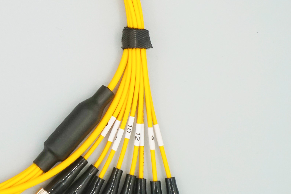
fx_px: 873
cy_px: 49
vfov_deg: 12.6
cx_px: -19
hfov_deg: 18.3
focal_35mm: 108
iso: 500
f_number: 8
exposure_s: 1/500
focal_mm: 30
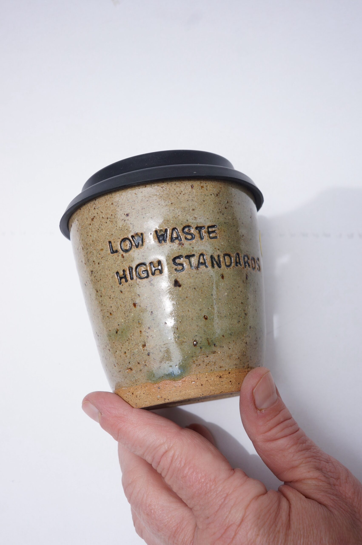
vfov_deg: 51.9
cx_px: 181
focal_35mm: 37
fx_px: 559
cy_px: 272
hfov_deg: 35.9
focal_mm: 25
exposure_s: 1/200
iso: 100
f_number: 8
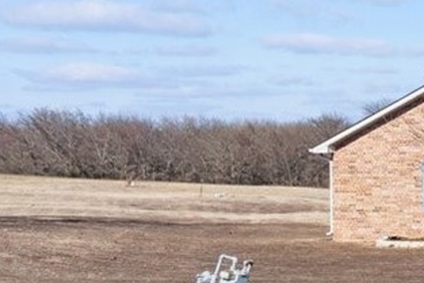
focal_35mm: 104
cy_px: 173
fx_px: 1225
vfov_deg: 13.2
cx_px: 908
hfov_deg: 15.0
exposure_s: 1/2000
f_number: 7.1
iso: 200
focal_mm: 16
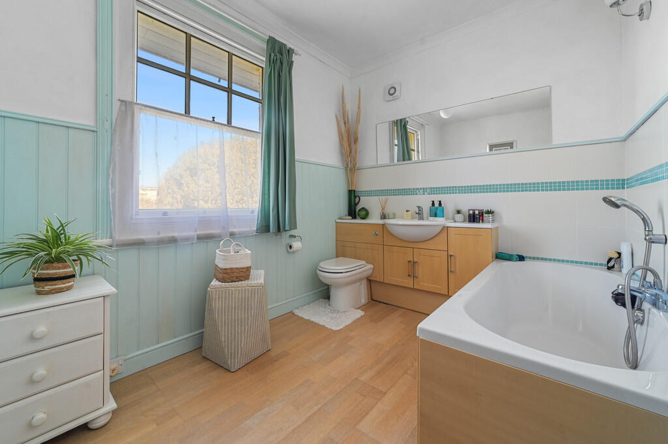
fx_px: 260
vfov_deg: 81.1
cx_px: 334
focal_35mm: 14
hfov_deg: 104.3
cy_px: 222
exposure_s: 1/5
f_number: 8
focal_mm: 14
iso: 400
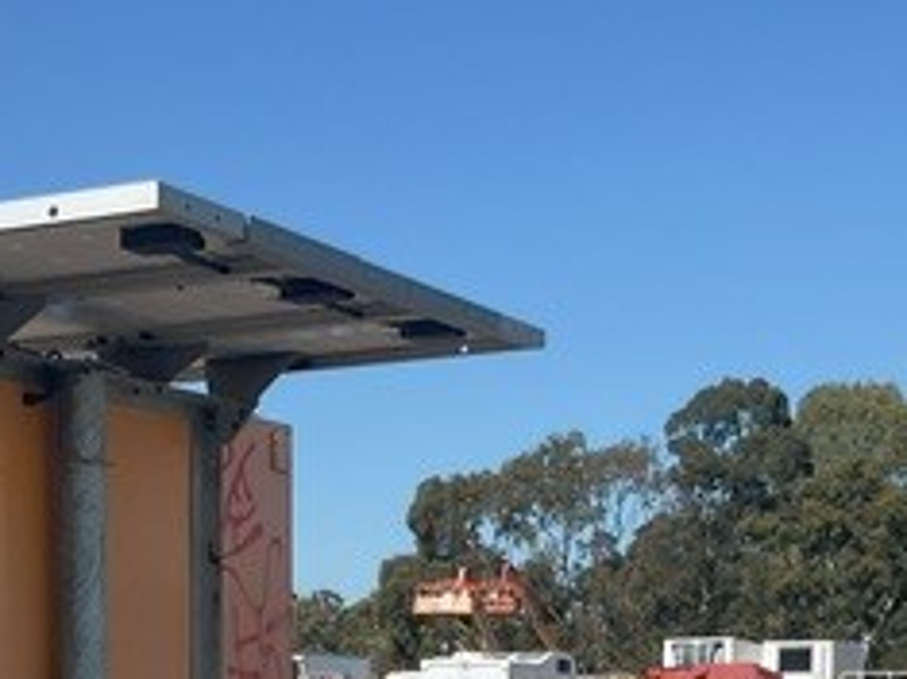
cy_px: 887
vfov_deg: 17.5
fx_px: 2069
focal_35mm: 79
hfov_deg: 23.7
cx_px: 15
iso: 16
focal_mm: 3
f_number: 1.8
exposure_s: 1/1984
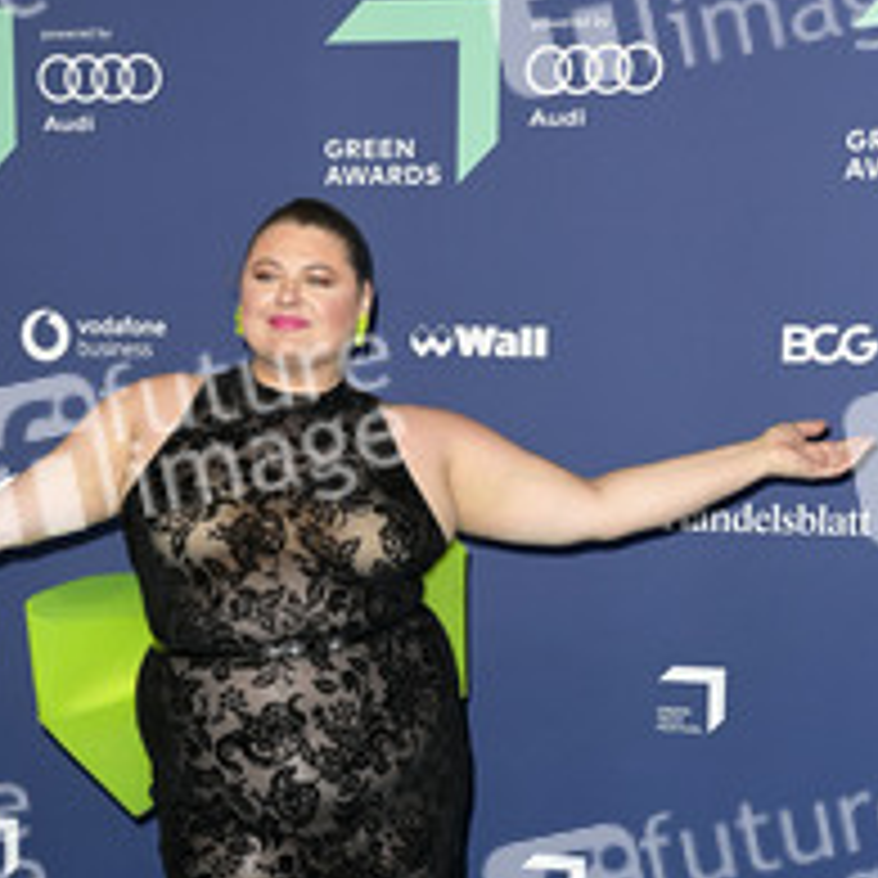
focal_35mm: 80
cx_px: 306
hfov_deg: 21.6
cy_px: 666
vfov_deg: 21.5
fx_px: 2296
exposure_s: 1/250
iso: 800
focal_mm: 46
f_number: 5.6
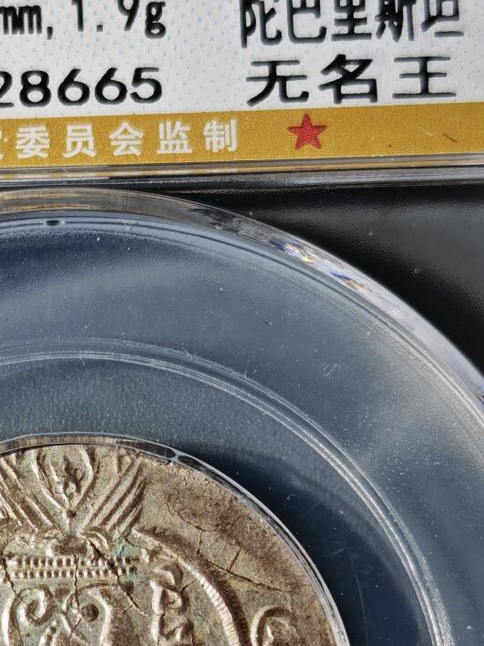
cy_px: 491
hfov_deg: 11.6
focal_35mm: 127
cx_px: 10
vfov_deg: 15.5
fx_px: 2370
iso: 50
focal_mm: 5.85
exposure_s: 1/100
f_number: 1.63
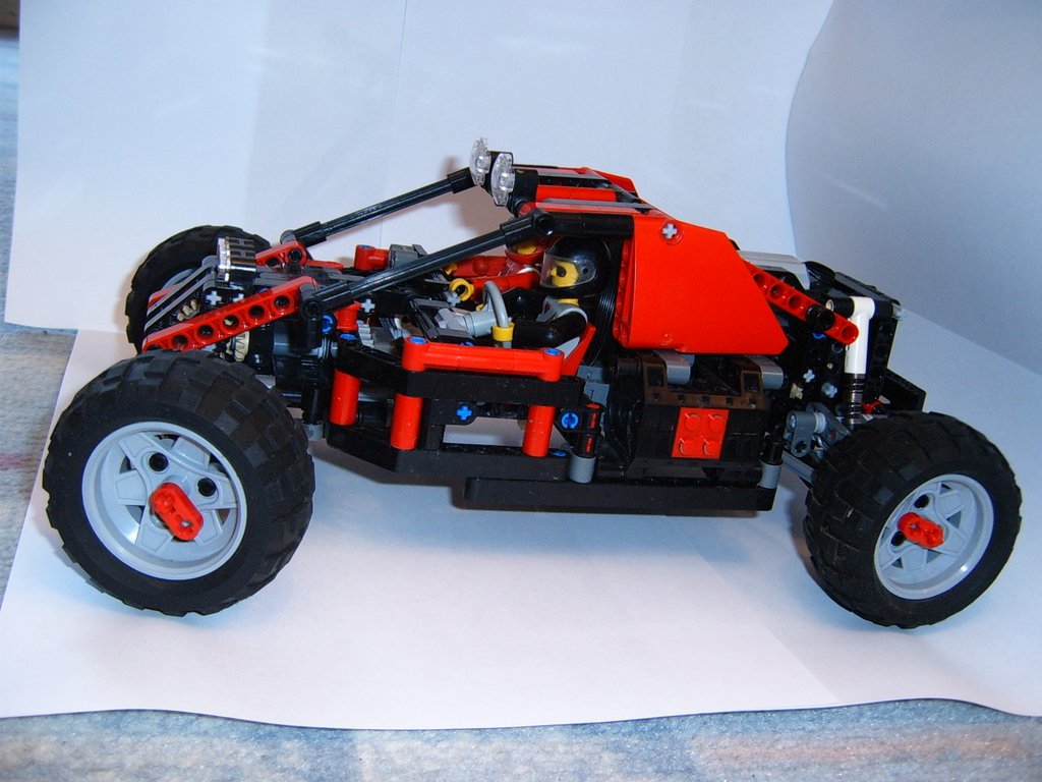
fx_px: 1144
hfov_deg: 49.0
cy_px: 391
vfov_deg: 37.7
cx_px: 521
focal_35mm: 38
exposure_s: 1/60
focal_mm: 5.8
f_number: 2.8
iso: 141
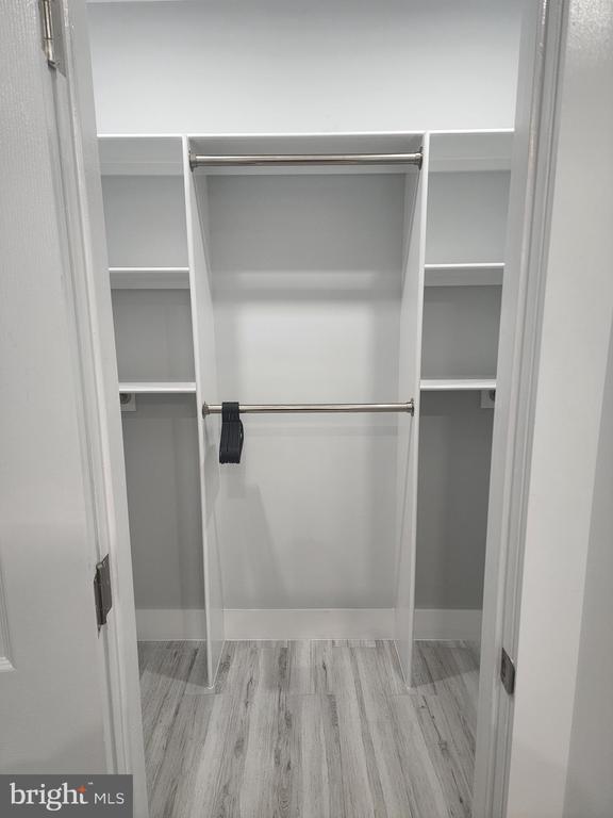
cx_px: 306
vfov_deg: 73.9
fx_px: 543
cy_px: 409
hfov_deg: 58.9
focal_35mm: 23
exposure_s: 1/120
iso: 250
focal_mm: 6.4
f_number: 1.8
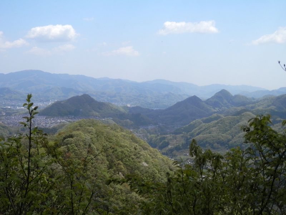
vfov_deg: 27.0
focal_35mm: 54
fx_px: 446
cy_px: 108
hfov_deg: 35.5
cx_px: 143
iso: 80
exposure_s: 1/160
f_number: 11.6
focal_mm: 9.8
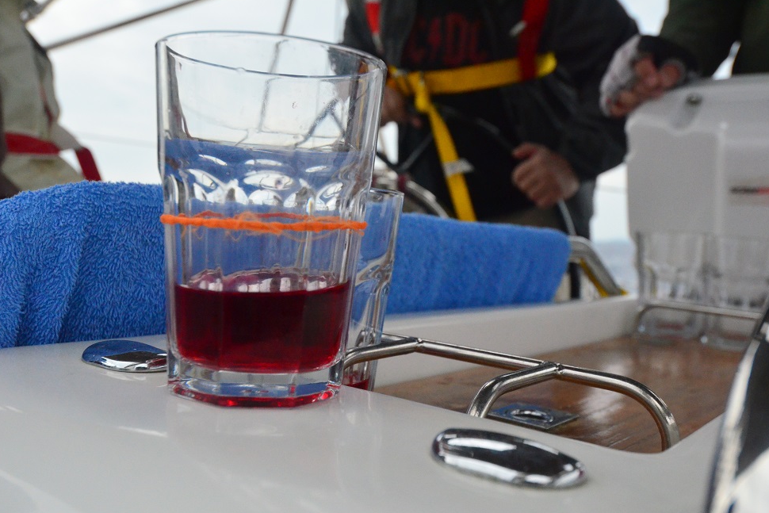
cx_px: 388
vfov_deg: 36.0
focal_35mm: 37
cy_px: 256
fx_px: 790
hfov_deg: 51.9
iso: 3200
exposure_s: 1/3200
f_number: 5.6
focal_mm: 24
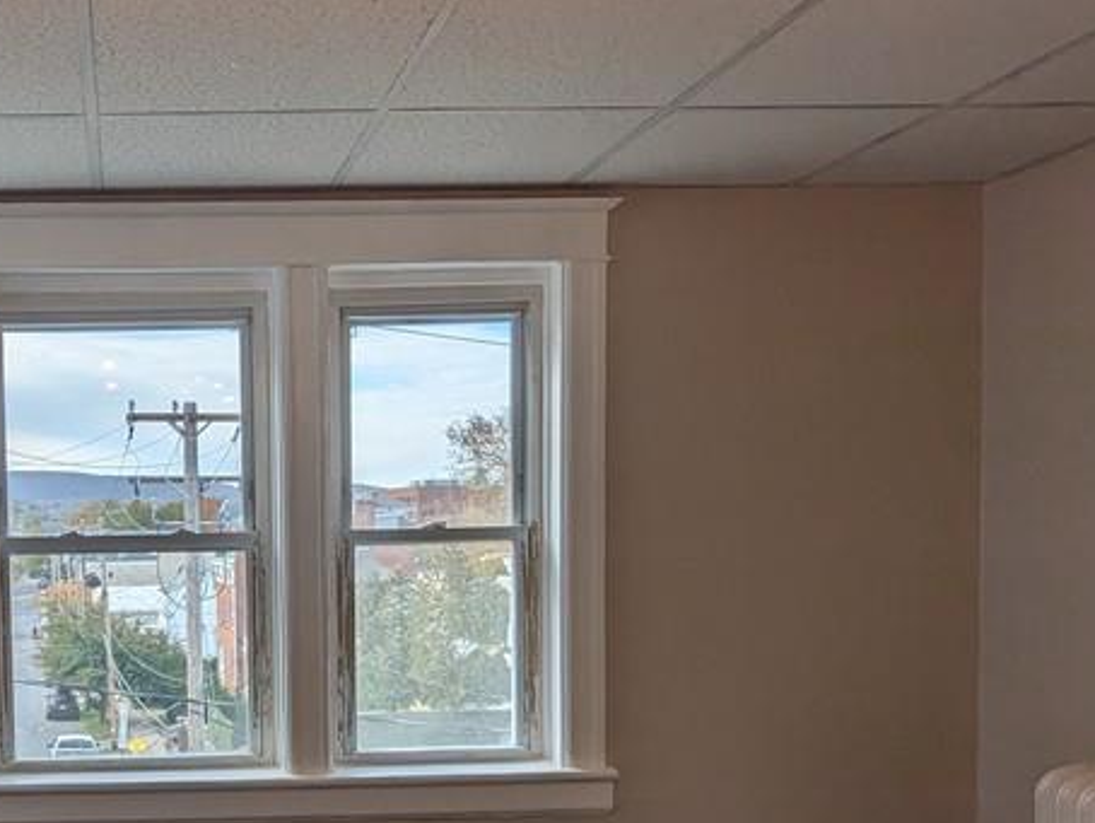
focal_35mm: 36
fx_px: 1139
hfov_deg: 47.2
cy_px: 577
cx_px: 153
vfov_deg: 39.0
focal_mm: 2.35
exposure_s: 1/301
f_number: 2.2
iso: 48
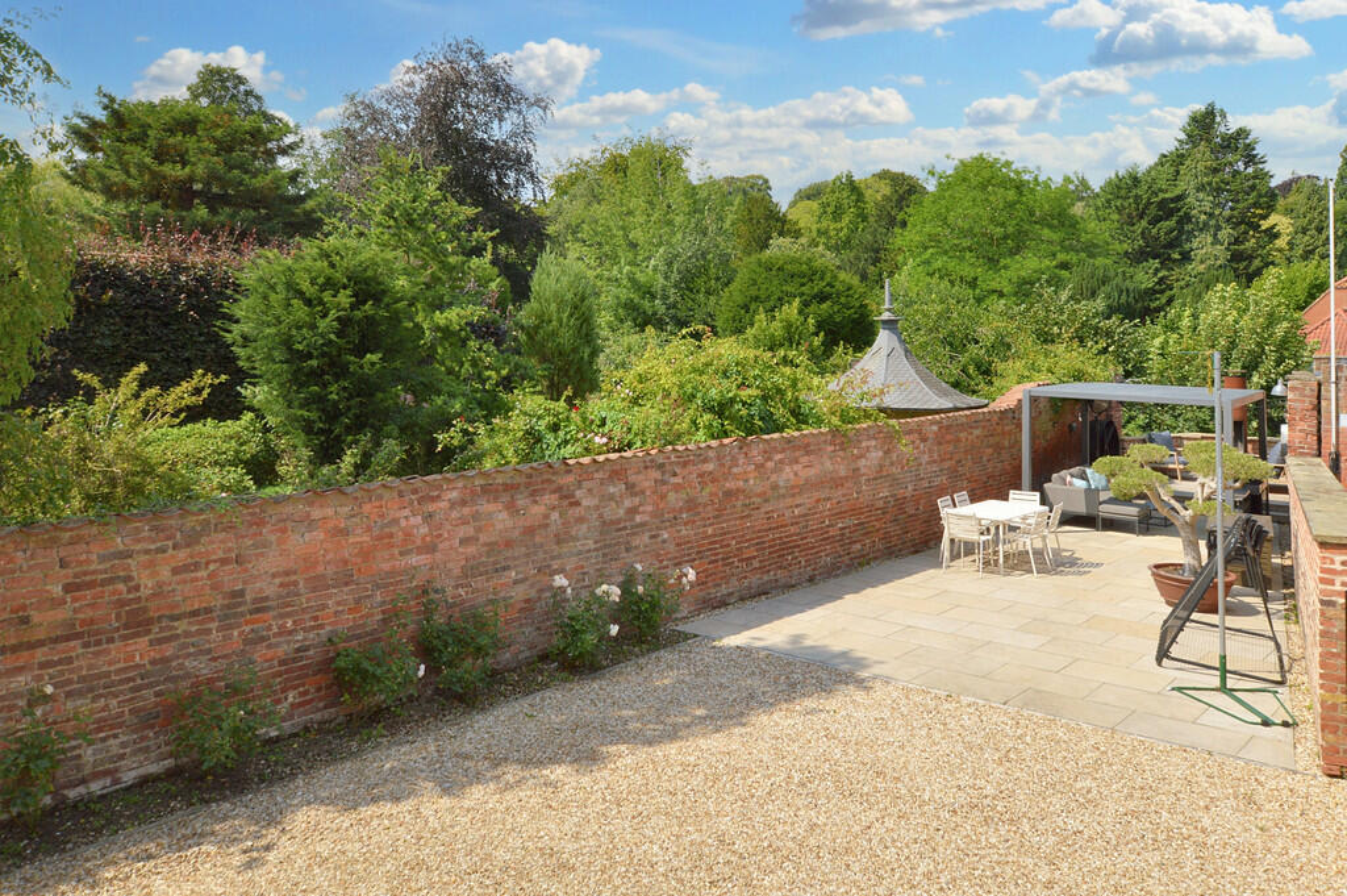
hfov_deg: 62.0
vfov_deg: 43.5
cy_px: 448
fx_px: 1122
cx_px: 674
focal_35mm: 30
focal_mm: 20
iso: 200
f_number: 9
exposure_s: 1/320
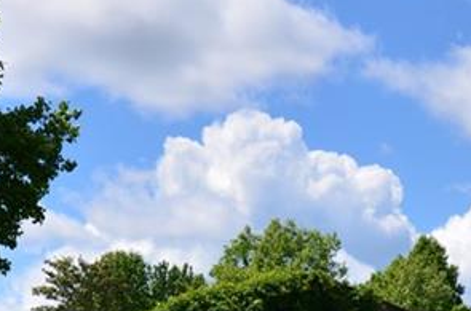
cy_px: 498
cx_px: 323
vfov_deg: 10.4
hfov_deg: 16.4
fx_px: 1631
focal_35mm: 125
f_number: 11
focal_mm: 24
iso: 100
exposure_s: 1/125
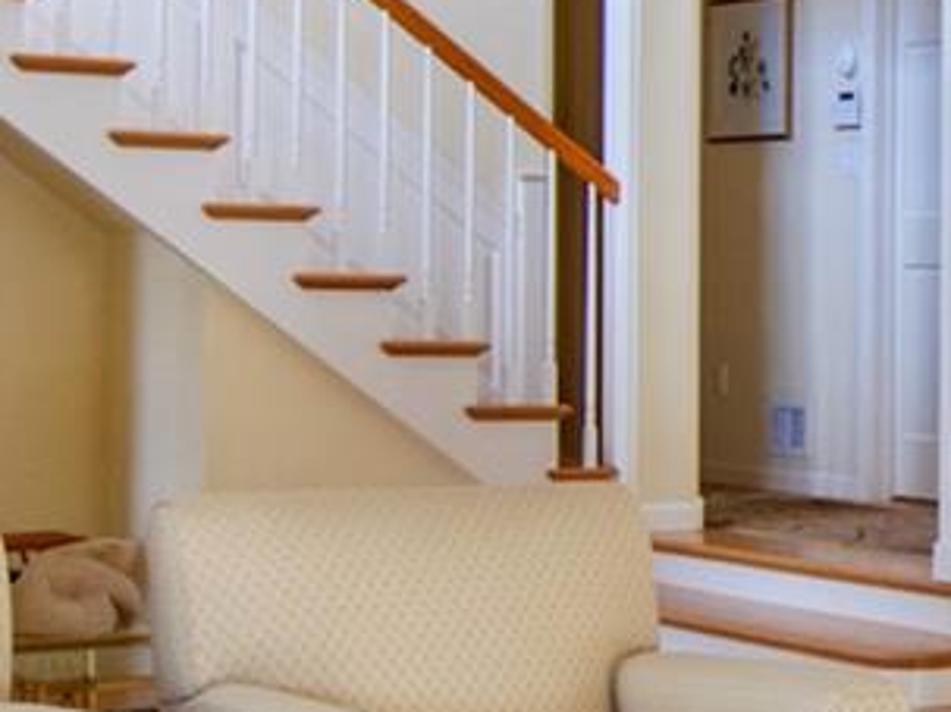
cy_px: 114
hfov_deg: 16.1
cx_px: 1607
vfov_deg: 13.7
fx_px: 2945
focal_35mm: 107
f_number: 8
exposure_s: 1/30
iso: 640
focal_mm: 11
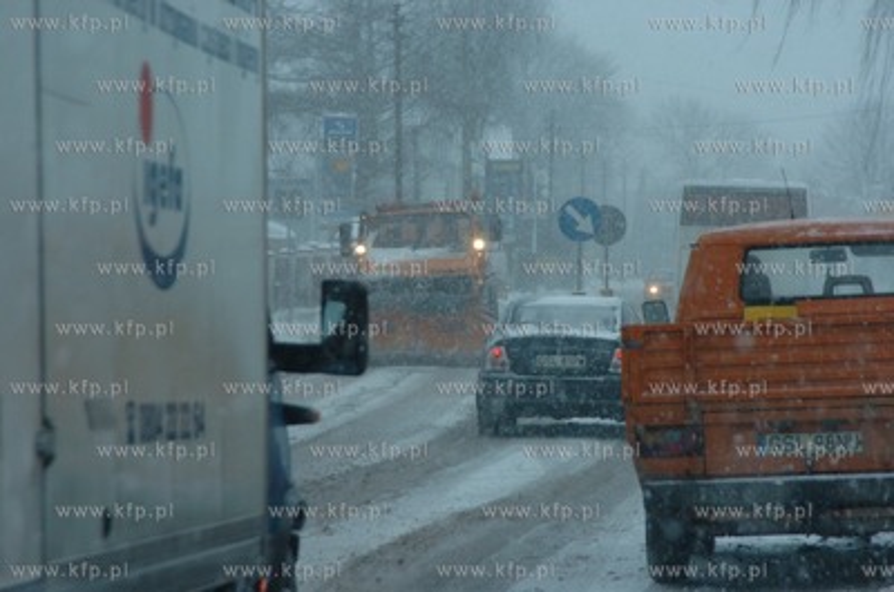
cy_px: 296
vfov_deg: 7.6
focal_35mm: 180
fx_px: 4461
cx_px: 447
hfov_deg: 11.4
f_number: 6.3
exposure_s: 1/160
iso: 400
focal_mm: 120
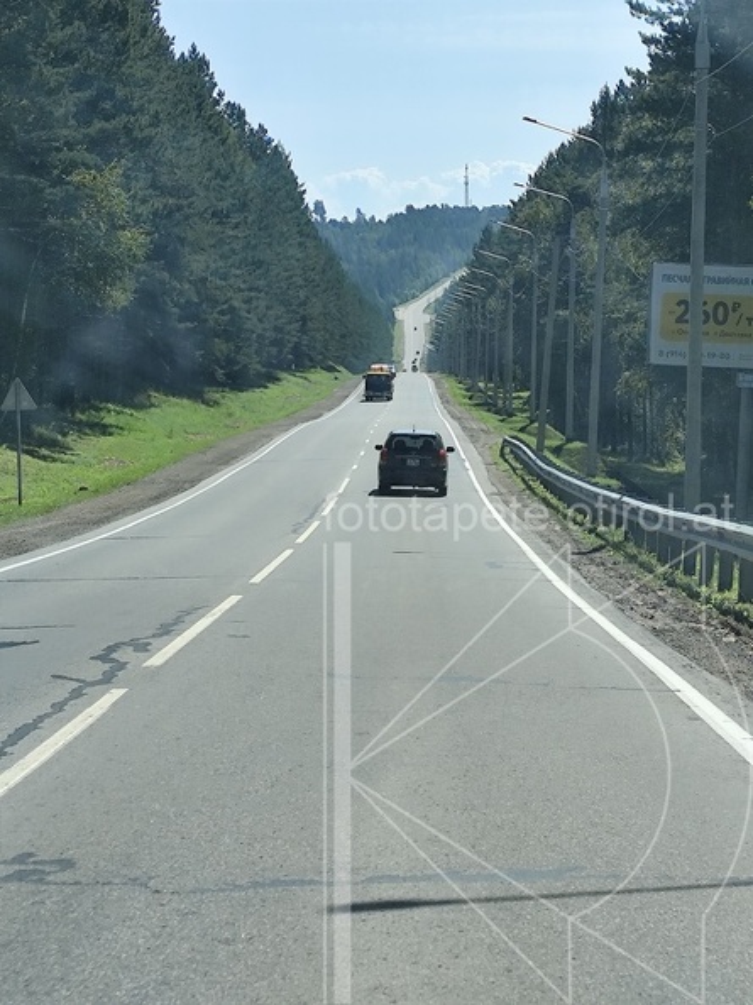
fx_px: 2699
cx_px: 376
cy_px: 502
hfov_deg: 15.9
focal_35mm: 93
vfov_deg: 21.1
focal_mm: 6.19
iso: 50
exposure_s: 1/860
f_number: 1.65
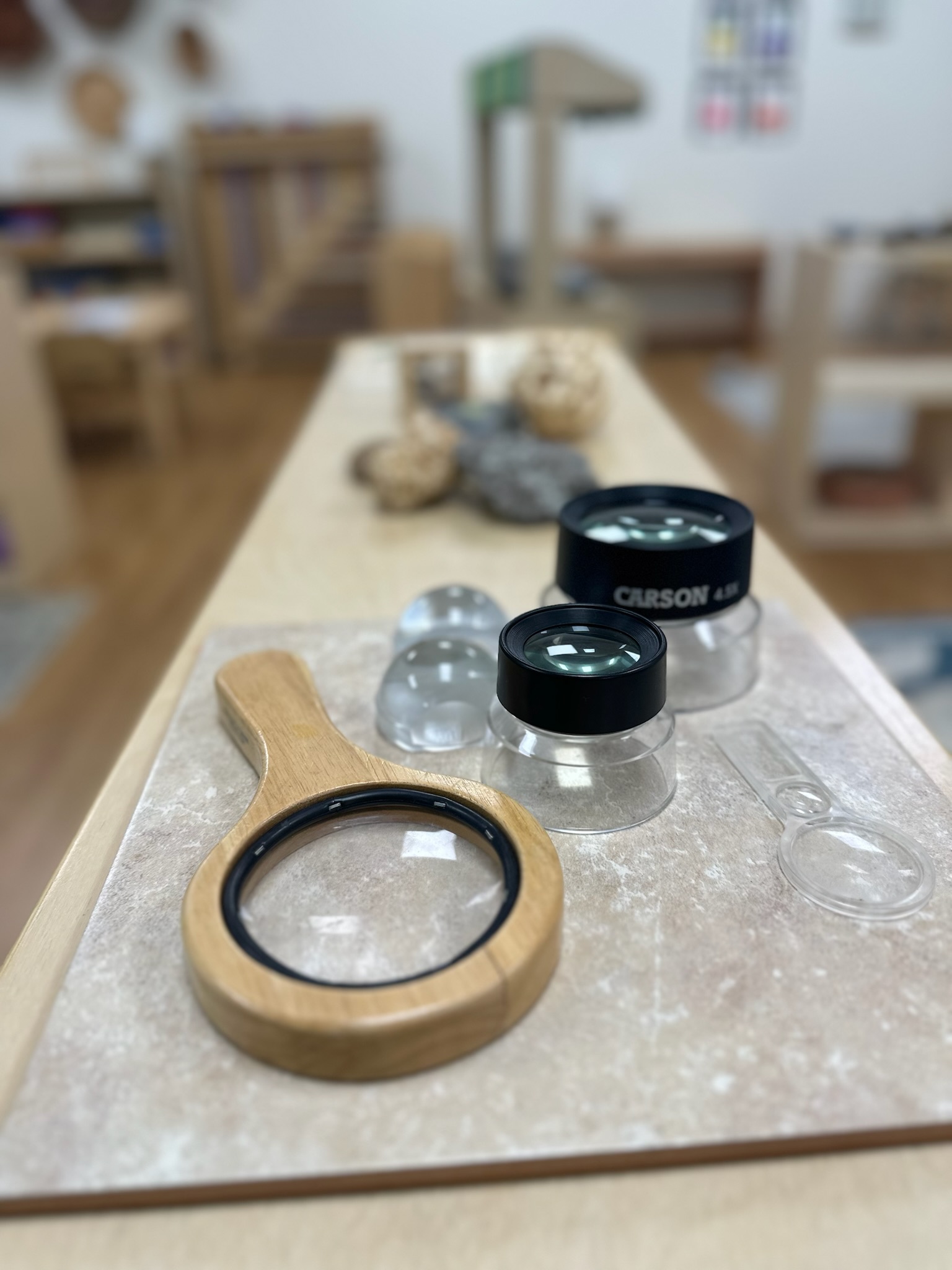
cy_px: 635
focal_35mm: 24
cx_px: 476
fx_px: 880
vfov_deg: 71.6
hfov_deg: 56.8
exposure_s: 1/120
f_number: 1.78
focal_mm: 6.86
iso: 80
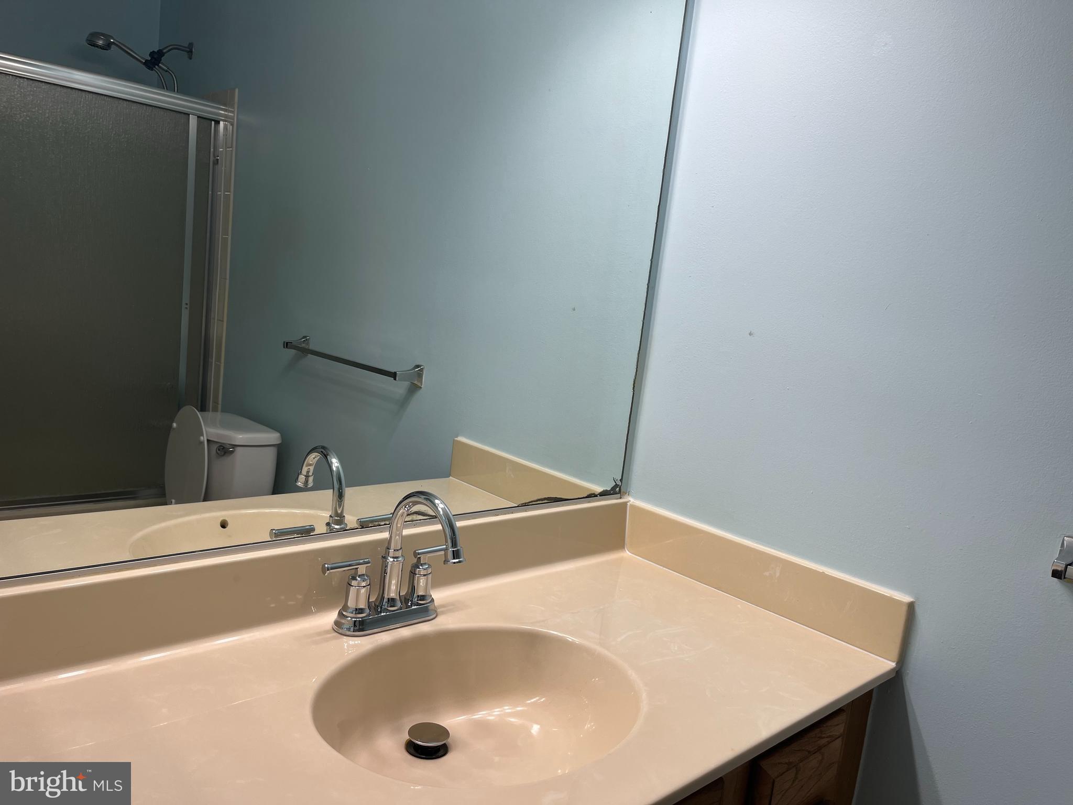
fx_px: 806
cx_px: 536
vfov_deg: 53.1
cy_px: 402
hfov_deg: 67.3
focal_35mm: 26
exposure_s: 1/130
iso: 32
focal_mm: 5.1
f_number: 1.6
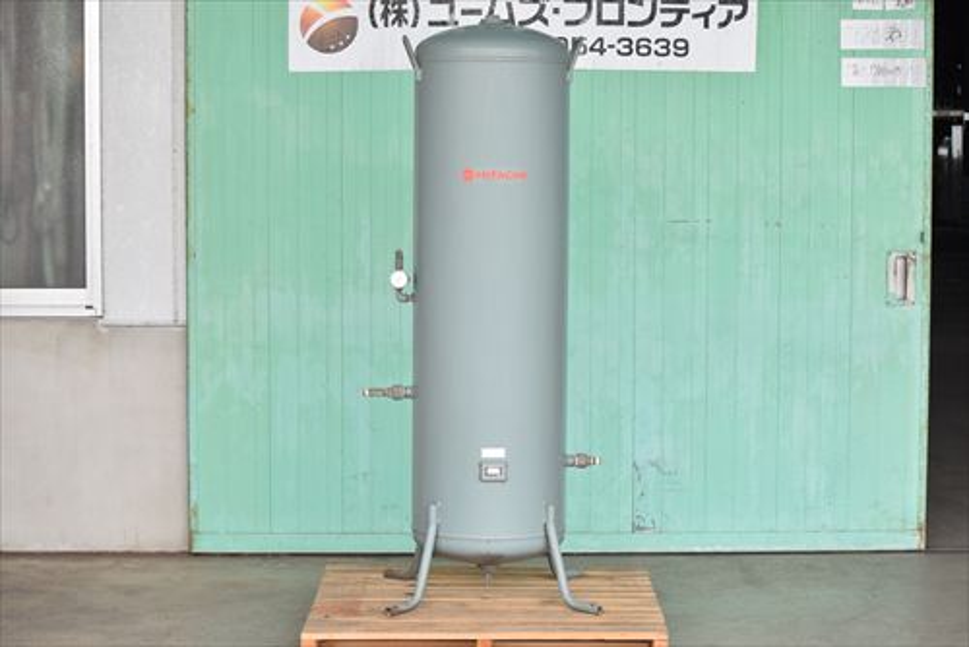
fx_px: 2222
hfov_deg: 24.6
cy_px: 324
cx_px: 484
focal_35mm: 82
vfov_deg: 16.6
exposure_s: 1/640
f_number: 6.3
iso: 1250
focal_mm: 55
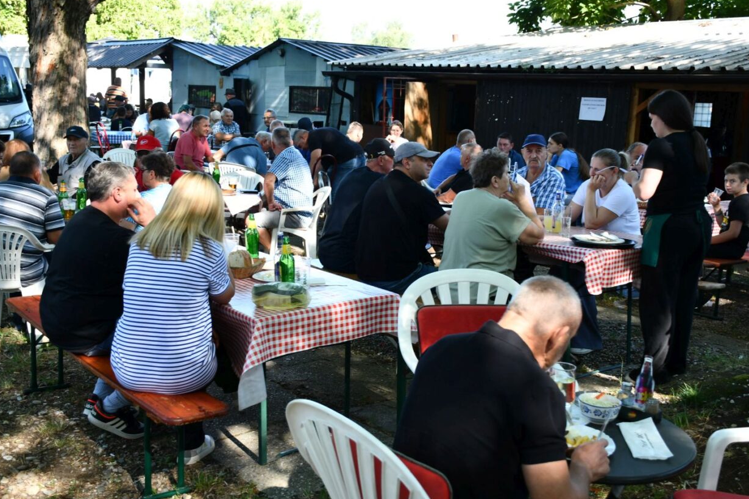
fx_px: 832
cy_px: 247
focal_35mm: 40
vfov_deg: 33.4
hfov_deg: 48.5
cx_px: 375
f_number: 5.6
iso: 400
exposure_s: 1/250
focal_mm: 26
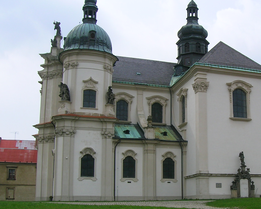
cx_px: 199
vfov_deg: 29.0
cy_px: 136
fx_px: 402
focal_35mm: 52
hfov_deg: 35.1
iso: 50
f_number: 4.9
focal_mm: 5.7
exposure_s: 1/406
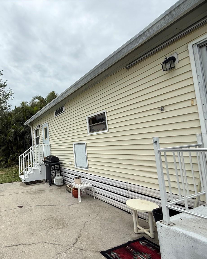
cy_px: 134
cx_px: 36
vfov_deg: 83.2
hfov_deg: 63.5
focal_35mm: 19
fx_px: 145
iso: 50
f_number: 2.2
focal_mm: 2.22
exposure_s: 1/864
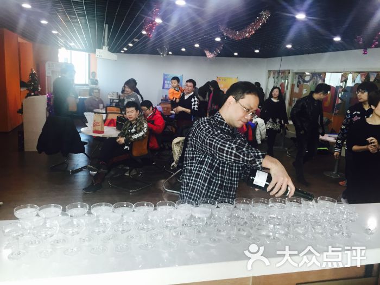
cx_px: 190
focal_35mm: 29
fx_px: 318
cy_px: 142
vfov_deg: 48.2
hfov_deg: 61.7
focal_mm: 4.15
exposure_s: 1/33
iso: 100
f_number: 2.2
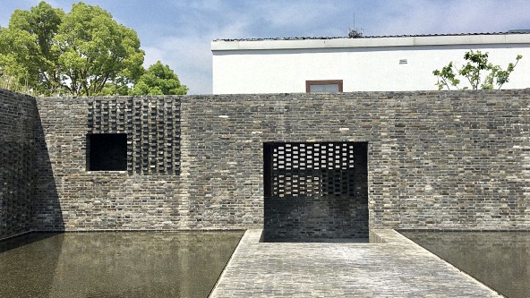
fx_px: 450
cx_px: 264
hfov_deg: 61.0
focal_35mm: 32
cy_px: 137
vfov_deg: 36.7
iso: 25
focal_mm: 4.15
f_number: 2.2
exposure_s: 1/1709
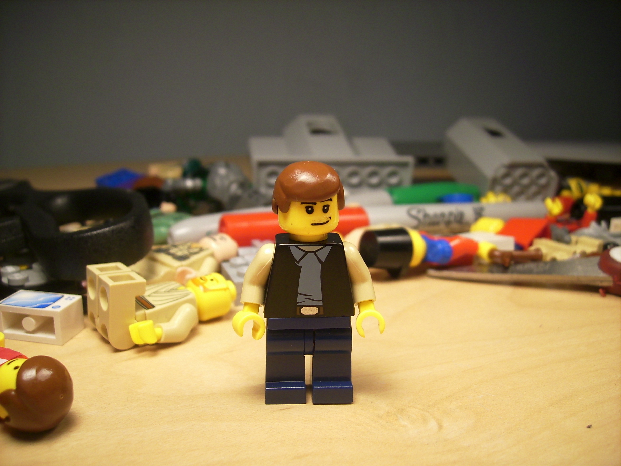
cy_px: 233
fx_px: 574
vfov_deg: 44.2
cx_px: 310
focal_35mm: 32
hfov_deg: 56.8
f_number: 2.9
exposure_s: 1/64
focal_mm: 5.99
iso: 50
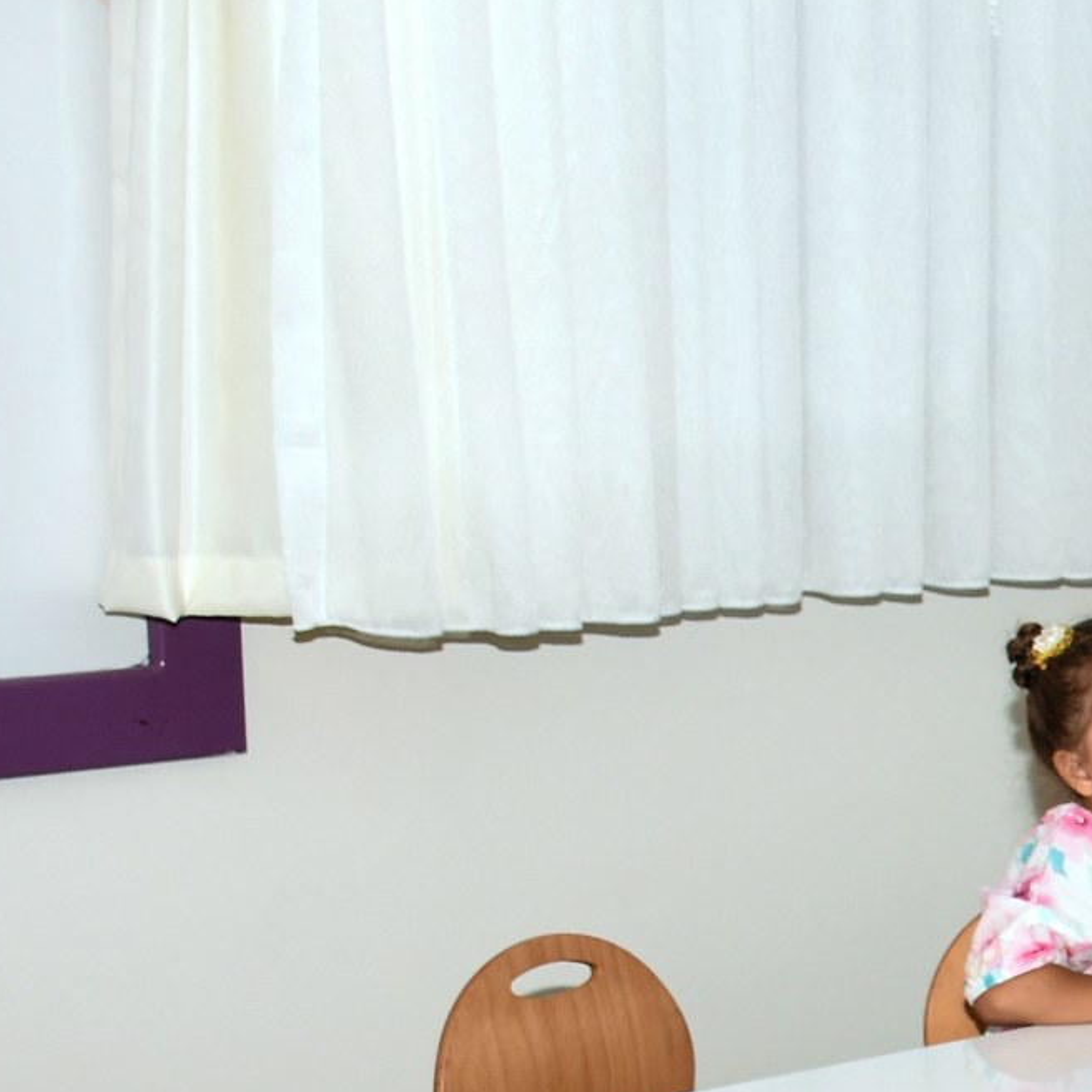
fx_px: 4568
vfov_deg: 13.5
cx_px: 2314
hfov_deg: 11.9
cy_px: 1042
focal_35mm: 128
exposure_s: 1/250
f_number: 6.3
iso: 100
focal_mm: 22
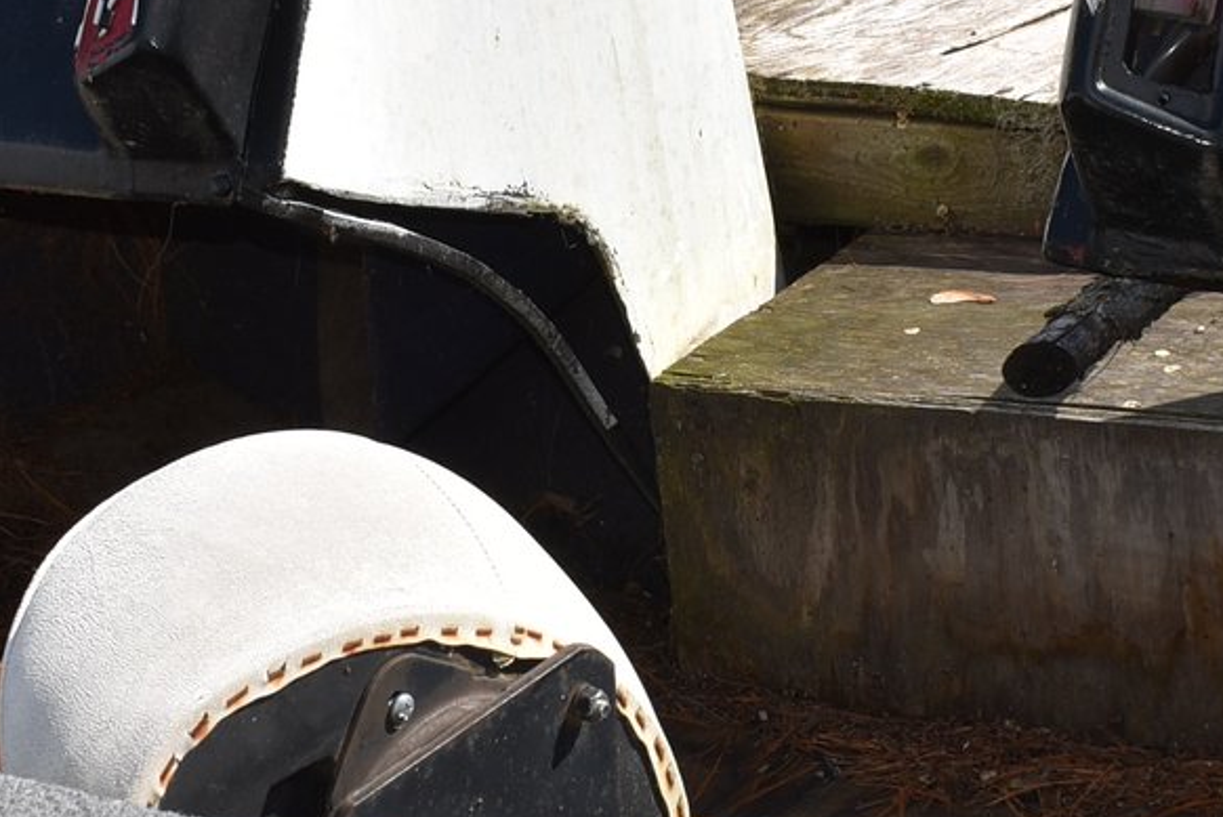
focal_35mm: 109
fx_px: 3721
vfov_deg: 12.5
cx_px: 605
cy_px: 385
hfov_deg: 18.7
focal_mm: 25
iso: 100
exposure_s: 1/200
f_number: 10
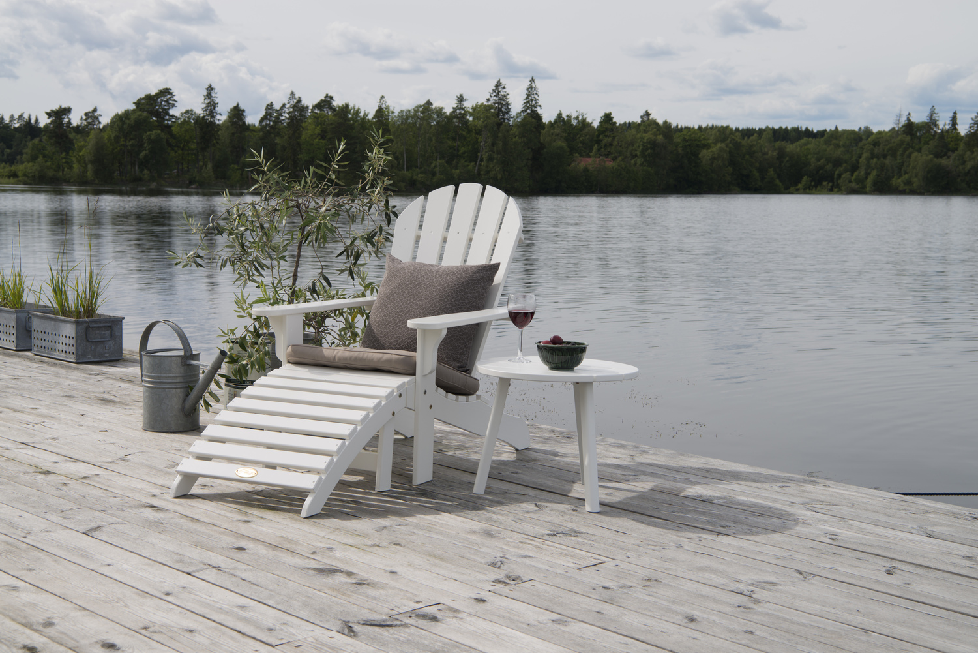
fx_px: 1413
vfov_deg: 26.0
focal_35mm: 52
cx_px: 489
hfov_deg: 38.2
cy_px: 326
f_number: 10
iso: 100
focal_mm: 52
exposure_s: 1/160
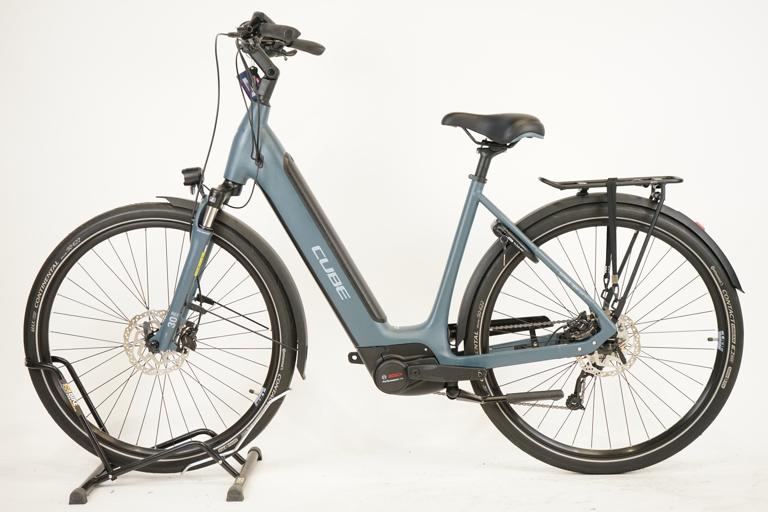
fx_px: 1131
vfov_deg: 25.5
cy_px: 256
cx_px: 384
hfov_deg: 37.5
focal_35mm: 53
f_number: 5.6
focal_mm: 53
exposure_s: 1/200
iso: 3200
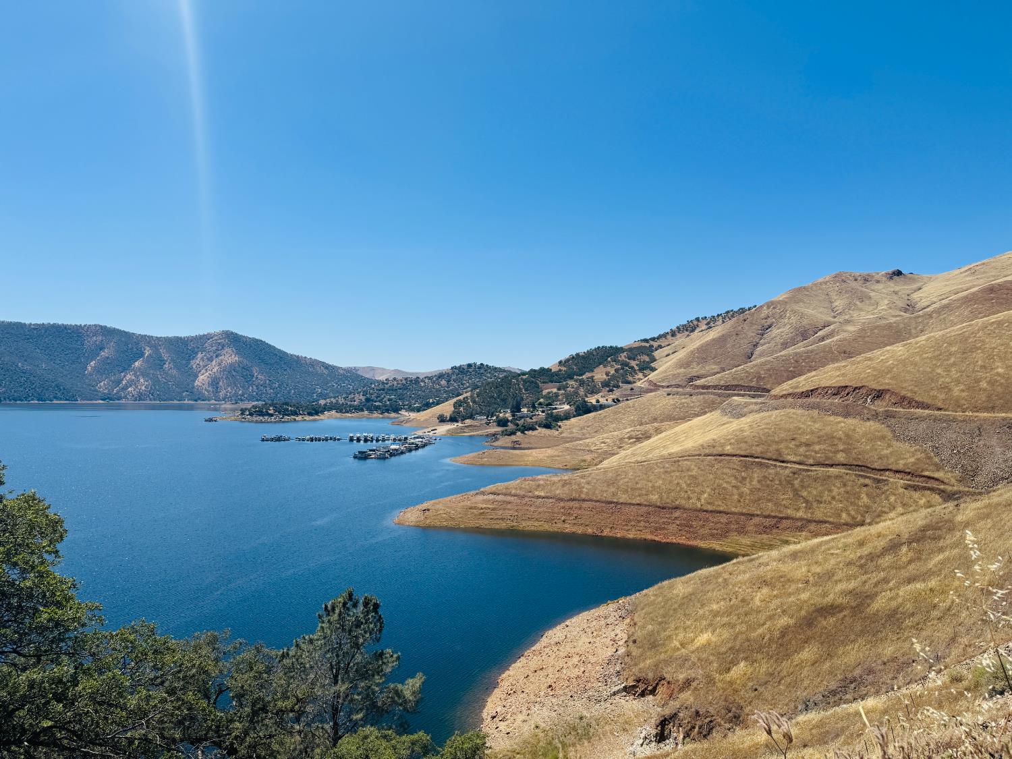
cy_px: 380
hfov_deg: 71.6
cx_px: 506
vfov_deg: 56.8
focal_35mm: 24
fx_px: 702
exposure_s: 1/7092
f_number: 1.78
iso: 80
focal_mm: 6.76
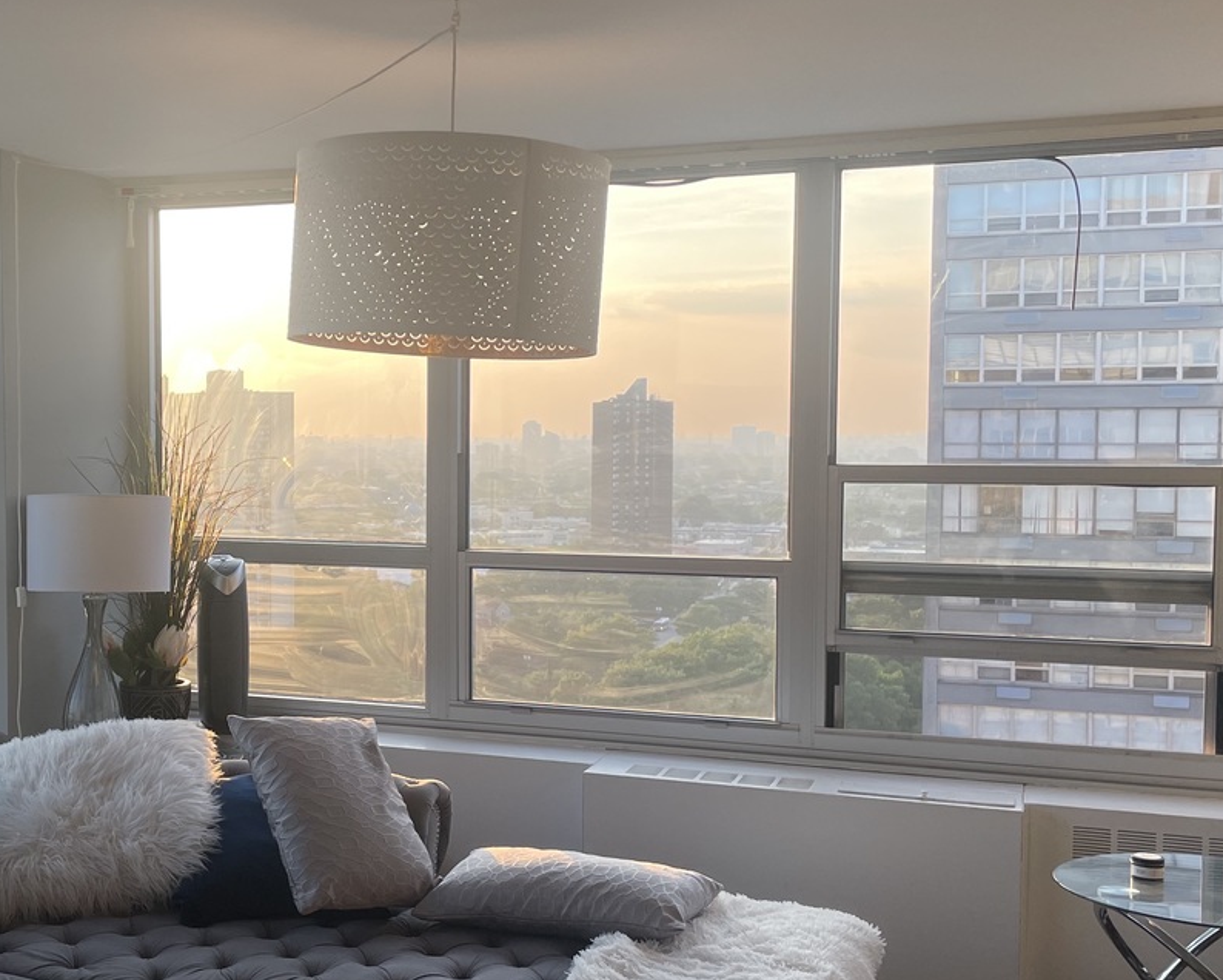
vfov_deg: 32.7
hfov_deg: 39.1
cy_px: 539
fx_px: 1666
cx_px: 286
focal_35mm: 46
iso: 32
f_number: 1.6
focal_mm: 4.2
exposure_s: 1/369
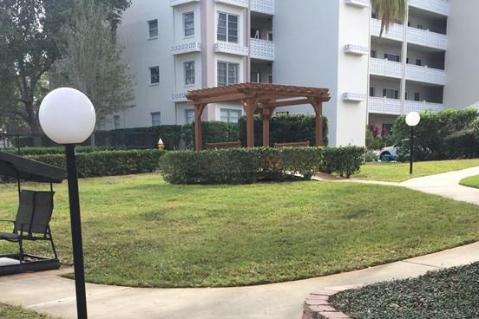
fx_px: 745
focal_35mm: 56
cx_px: 221
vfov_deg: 23.3
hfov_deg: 35.6
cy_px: 311
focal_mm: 4.15
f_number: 2.2
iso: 32
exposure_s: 1/557
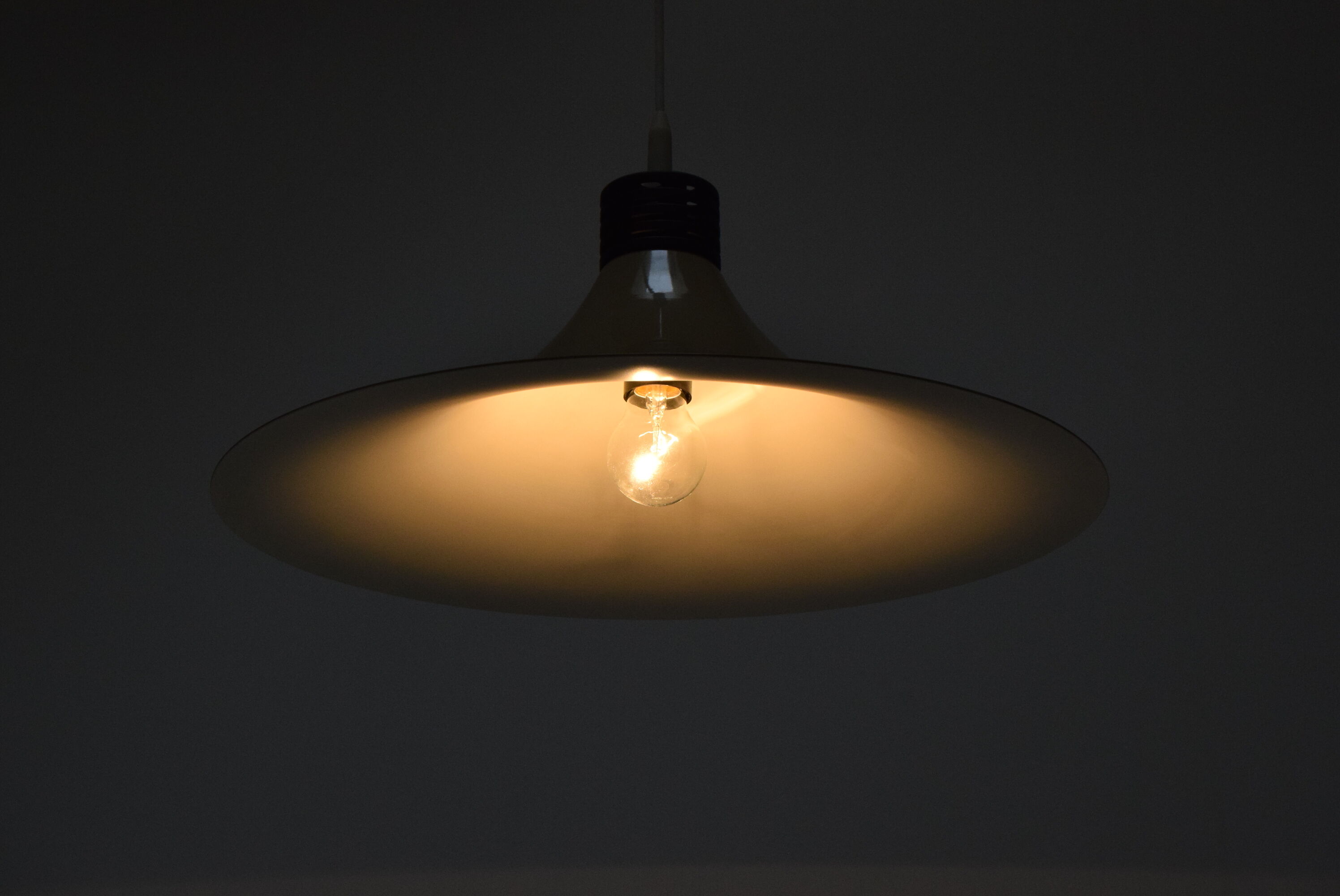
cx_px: 670
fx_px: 2123
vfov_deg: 23.8
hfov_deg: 35.0
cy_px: 448
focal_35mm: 57
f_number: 9
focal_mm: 38
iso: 1600
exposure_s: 1/320
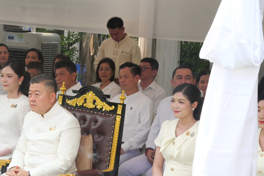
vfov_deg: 11.0
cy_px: 87
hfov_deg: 16.4
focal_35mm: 125
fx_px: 917
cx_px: 132
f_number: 13
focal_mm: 60
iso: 4000
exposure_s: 1/1000
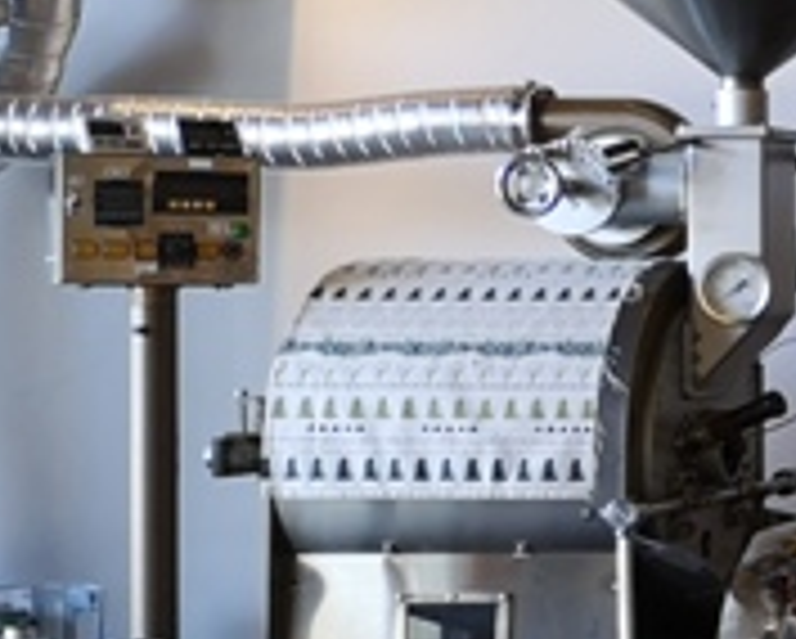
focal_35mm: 119
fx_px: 2807
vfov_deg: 13.0
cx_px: 1781
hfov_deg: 13.1
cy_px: 266
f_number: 1.8
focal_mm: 3.95
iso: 80
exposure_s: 1/50
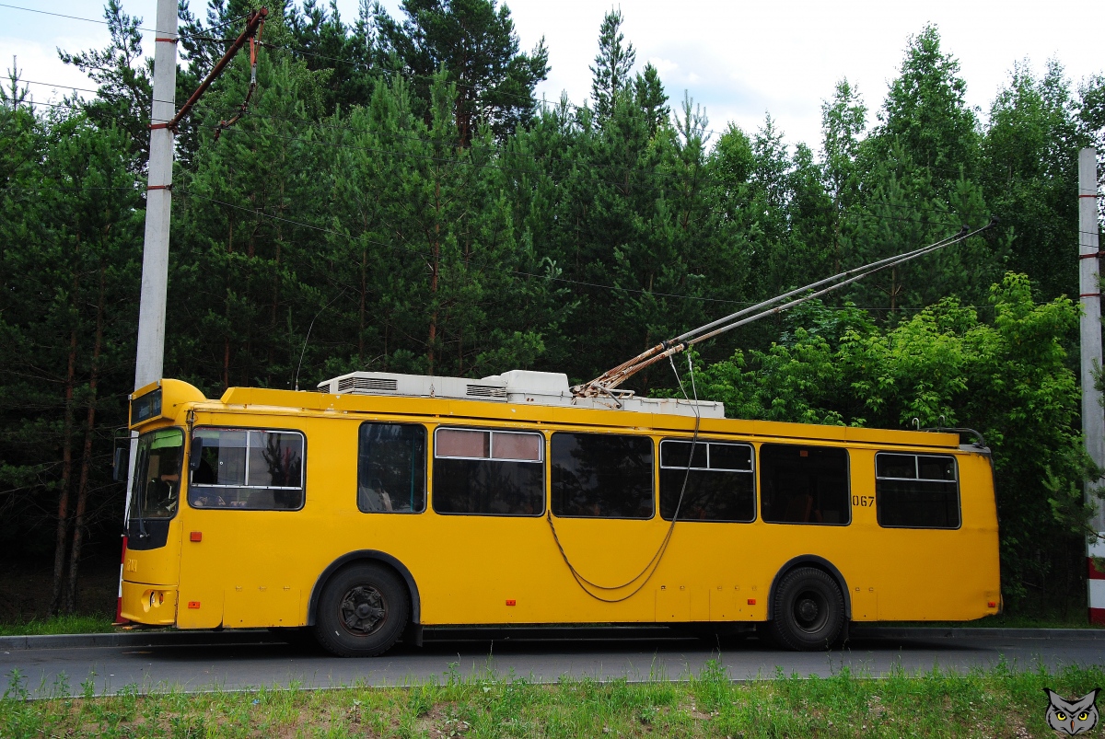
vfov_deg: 29.9
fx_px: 1383
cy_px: 370
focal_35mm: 45
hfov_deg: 43.6
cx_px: 552
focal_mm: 30
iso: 200
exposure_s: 1/400
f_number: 6.3
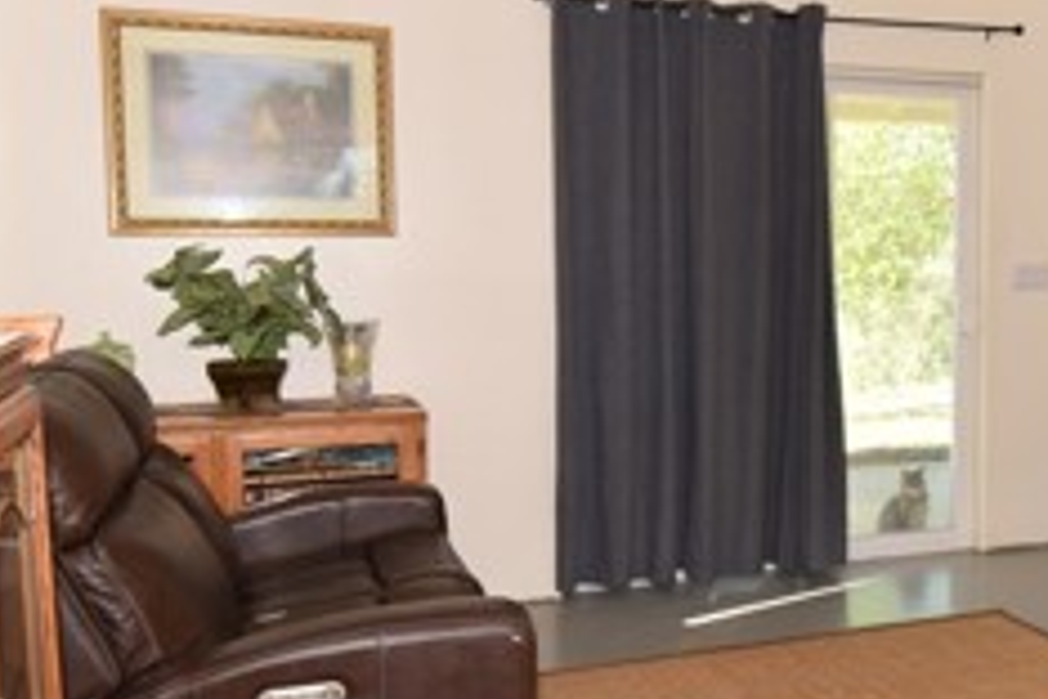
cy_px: 365
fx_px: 1193
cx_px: 824
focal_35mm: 41
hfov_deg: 45.3
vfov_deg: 32.6
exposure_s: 1/125
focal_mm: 10
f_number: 5.6
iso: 360
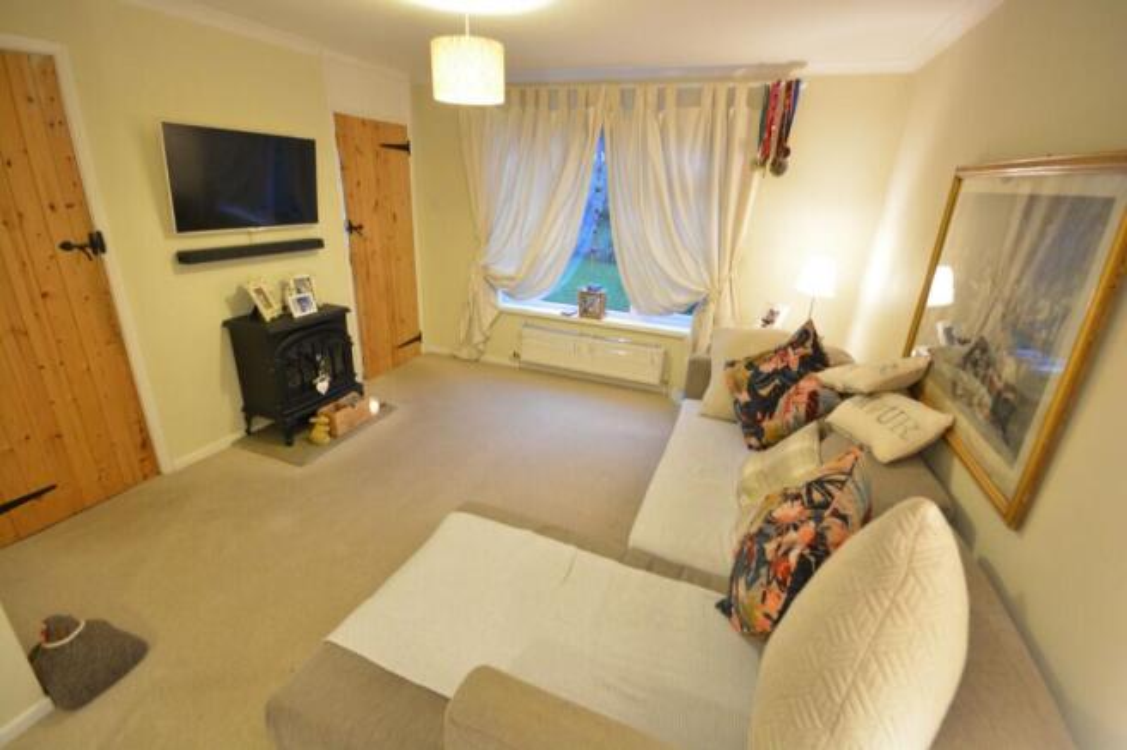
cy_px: 375
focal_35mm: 15
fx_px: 469
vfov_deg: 77.3
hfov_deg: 100.4
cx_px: 564
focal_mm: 10
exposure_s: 1/2
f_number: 8
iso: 400
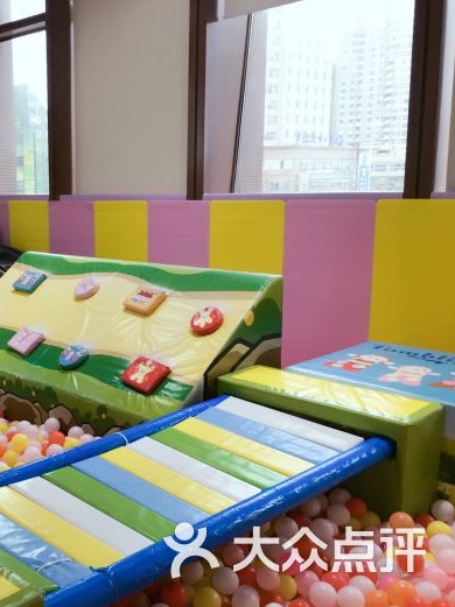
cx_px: 48
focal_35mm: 39
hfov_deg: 34.7
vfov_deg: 47.9
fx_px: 684
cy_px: 305
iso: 40
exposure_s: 1/17
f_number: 2.2
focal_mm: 4.15
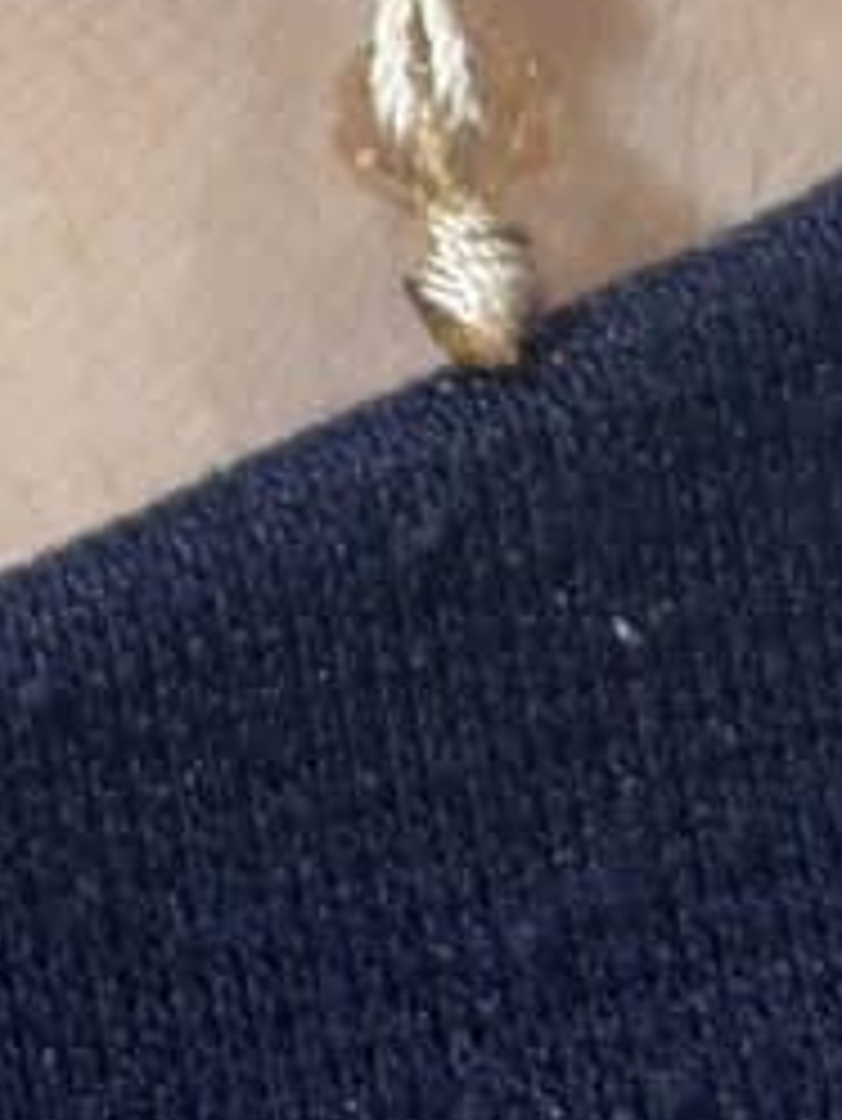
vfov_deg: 8.9
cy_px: -715
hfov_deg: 6.9
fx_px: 6935
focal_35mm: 214
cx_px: -365
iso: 50
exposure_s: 1/100
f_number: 1.6
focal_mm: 5.96
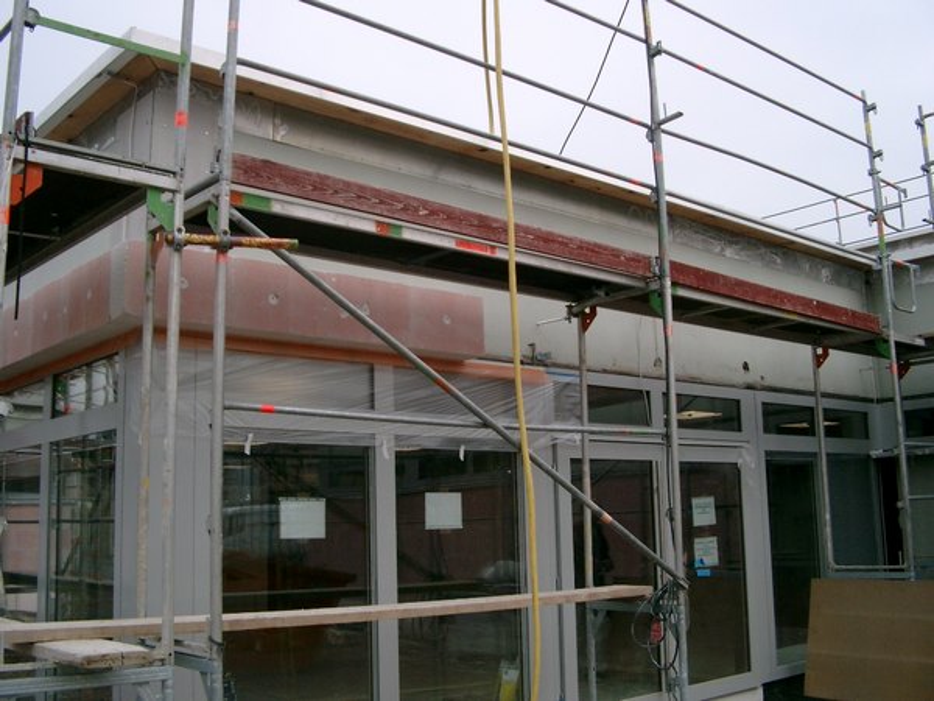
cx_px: 467
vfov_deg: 38.7
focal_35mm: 37
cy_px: 350
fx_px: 998
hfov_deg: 50.1
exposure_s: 1/400
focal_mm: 7.6
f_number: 5
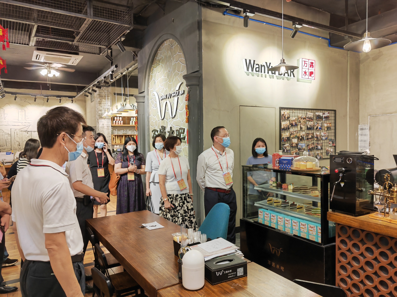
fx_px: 310
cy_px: 148
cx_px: 198
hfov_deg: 65.3
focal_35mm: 27
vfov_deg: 51.4
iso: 1544
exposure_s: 1/33.3
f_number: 1.9
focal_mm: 5.52
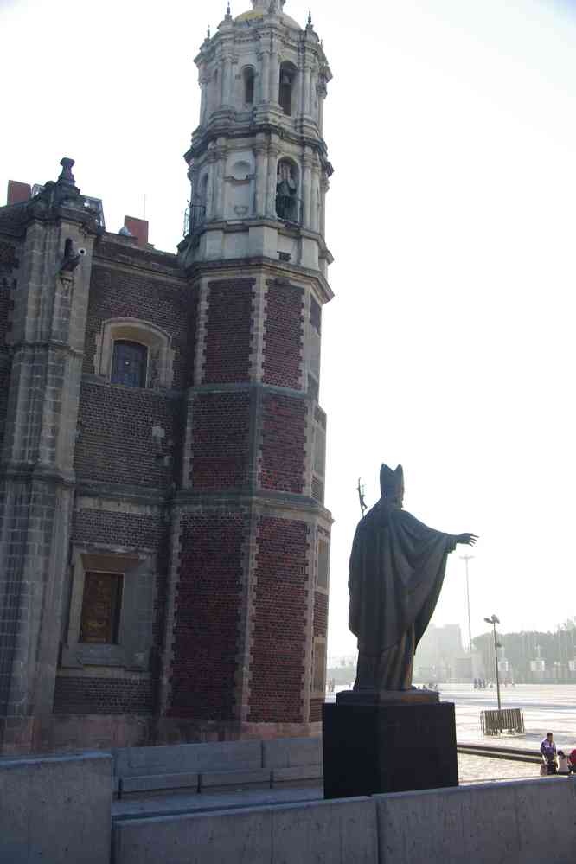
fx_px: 968
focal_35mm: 40
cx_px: 288
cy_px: 432
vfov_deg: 48.1
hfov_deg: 33.1
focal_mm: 26.9
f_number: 6.3
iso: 200
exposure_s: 1/50
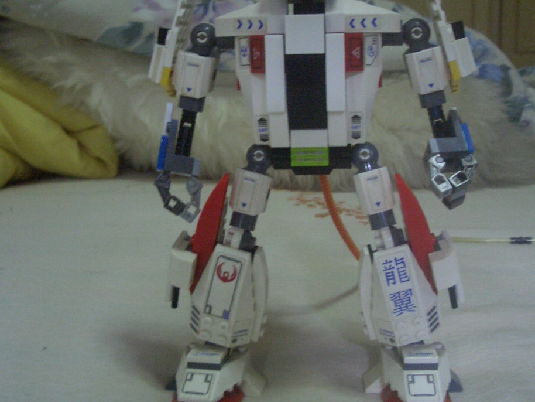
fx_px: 758
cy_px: 166
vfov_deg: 29.6
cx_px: 308
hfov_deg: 38.8
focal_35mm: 49
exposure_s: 1/13
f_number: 2.6
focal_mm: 5.8
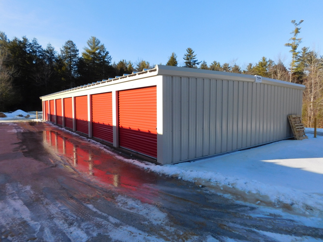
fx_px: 215
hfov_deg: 73.9
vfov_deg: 58.9
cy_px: 121
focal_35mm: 23
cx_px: 162
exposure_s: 1/1000
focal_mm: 4
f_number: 3
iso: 125
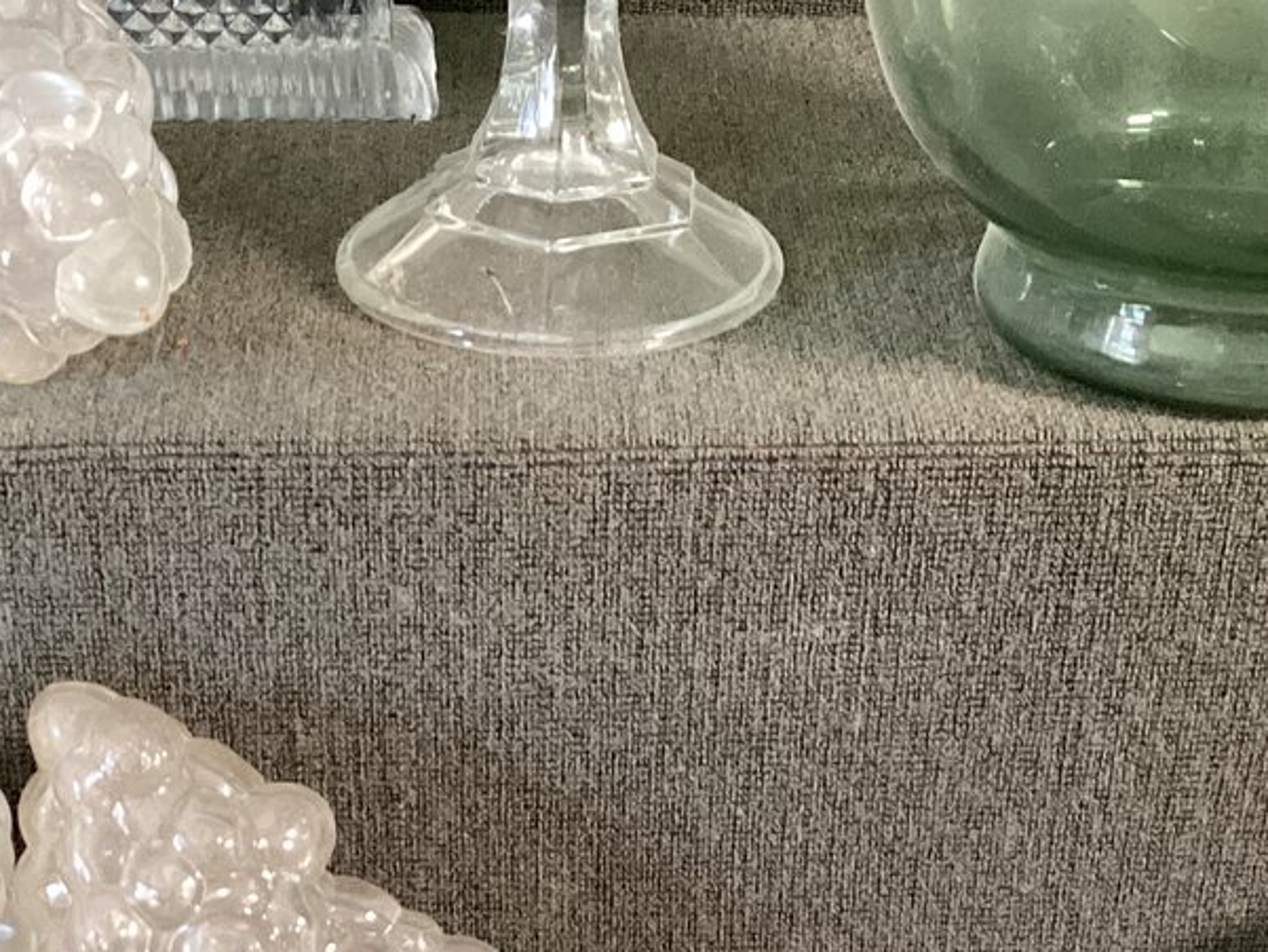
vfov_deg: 17.8
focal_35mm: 78
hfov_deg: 25.0
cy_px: 1194
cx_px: 588
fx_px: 2858
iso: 250
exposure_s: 1/60
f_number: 2.4
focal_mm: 3.3
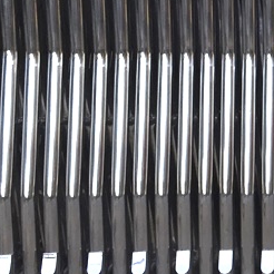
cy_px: 81
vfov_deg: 21.5
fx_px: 716
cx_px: 376
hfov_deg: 19.6
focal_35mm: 80
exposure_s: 1/33
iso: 32
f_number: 2.2
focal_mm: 4.15
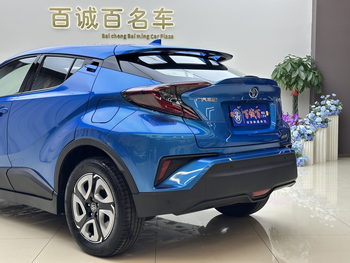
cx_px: 175
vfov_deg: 30.3
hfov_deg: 39.7
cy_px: 132
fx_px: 485
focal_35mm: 48
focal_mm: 6.86
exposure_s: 1/100
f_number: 1.78
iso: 50
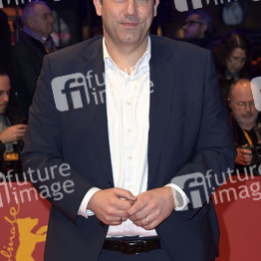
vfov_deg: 17.2
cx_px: 131
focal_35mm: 101
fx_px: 862
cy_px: 137
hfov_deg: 17.2
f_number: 5.6
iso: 1250
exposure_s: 1/160
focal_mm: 78
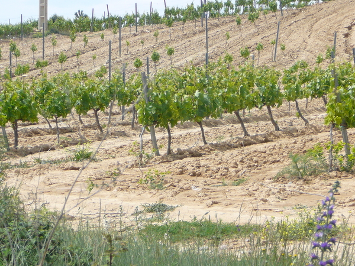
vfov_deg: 10.0
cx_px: 178
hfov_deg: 13.3
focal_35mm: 148
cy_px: 133
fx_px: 1518
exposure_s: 1/800
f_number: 3.9
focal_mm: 17.6
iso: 80
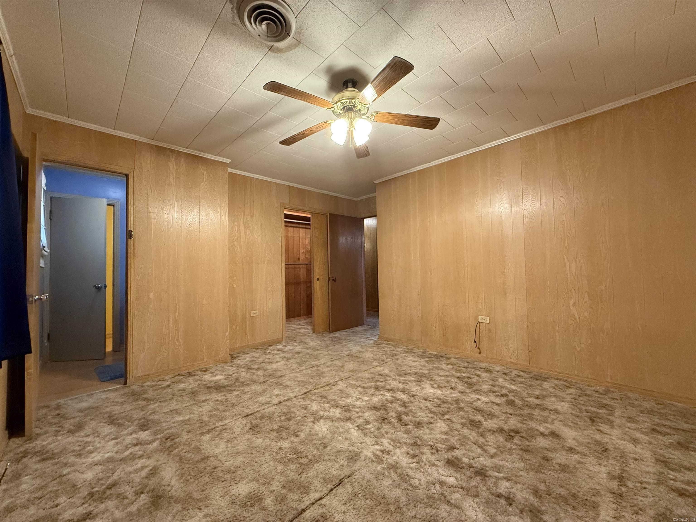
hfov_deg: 102.1
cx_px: 348
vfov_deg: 85.7
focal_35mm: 14
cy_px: 261
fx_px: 281
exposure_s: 1/60
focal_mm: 2.22
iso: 640
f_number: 2.2
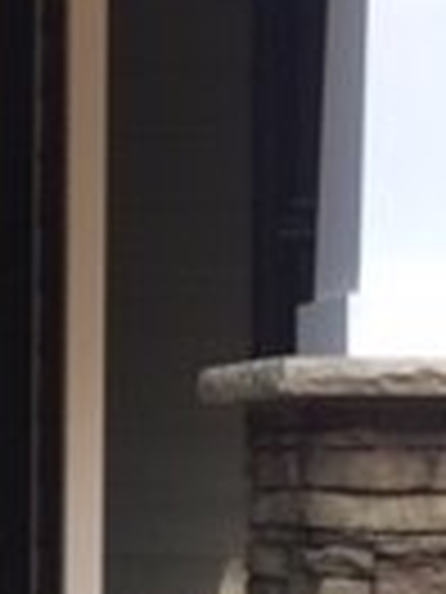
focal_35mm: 141
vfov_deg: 13.9
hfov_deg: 10.1
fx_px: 2422
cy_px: 446
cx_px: -252
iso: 32
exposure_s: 1/120
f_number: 2.2
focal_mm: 4.15
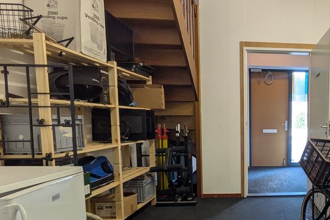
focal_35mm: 27
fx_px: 247
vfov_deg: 47.3
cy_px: 143
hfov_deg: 59.6
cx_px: 283
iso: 95
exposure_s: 1/25
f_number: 2.2
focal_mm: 1.83
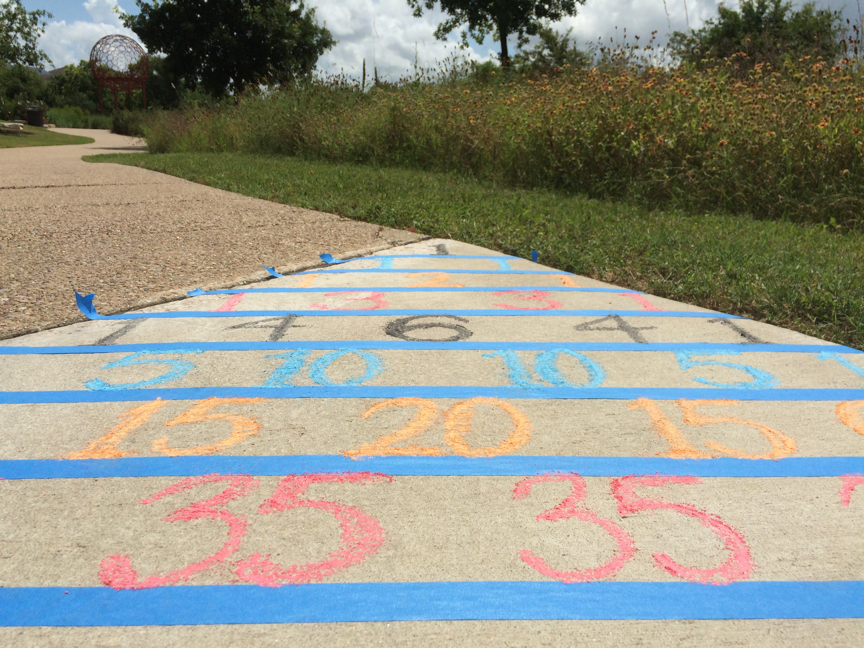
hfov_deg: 61.7
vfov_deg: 48.2
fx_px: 724
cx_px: 432
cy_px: 324
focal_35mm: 29
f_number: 2.2
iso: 40
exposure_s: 1/6849
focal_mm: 4.15
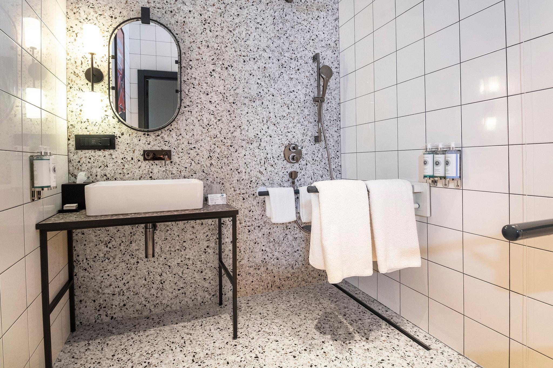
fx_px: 230
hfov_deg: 100.4
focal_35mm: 15
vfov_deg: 77.3
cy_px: 184
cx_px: 276
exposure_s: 1/125
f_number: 4.5
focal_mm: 10
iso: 1000
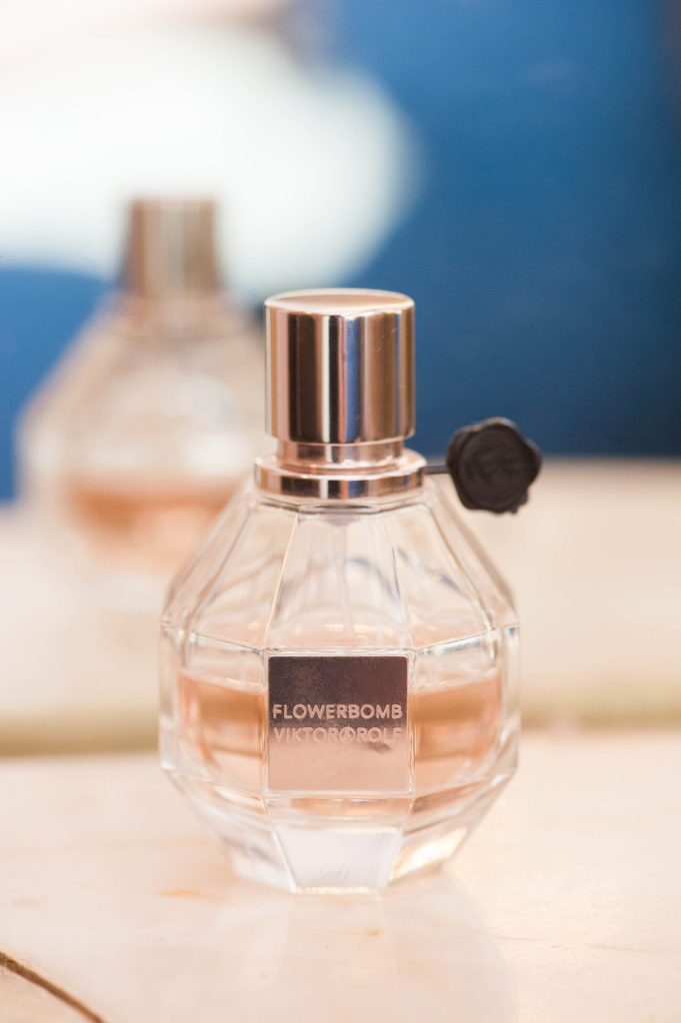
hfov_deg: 13.0
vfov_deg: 19.5
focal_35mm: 105
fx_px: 2984
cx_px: 340
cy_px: 512
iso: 1600
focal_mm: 105
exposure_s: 1/160
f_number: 5.6
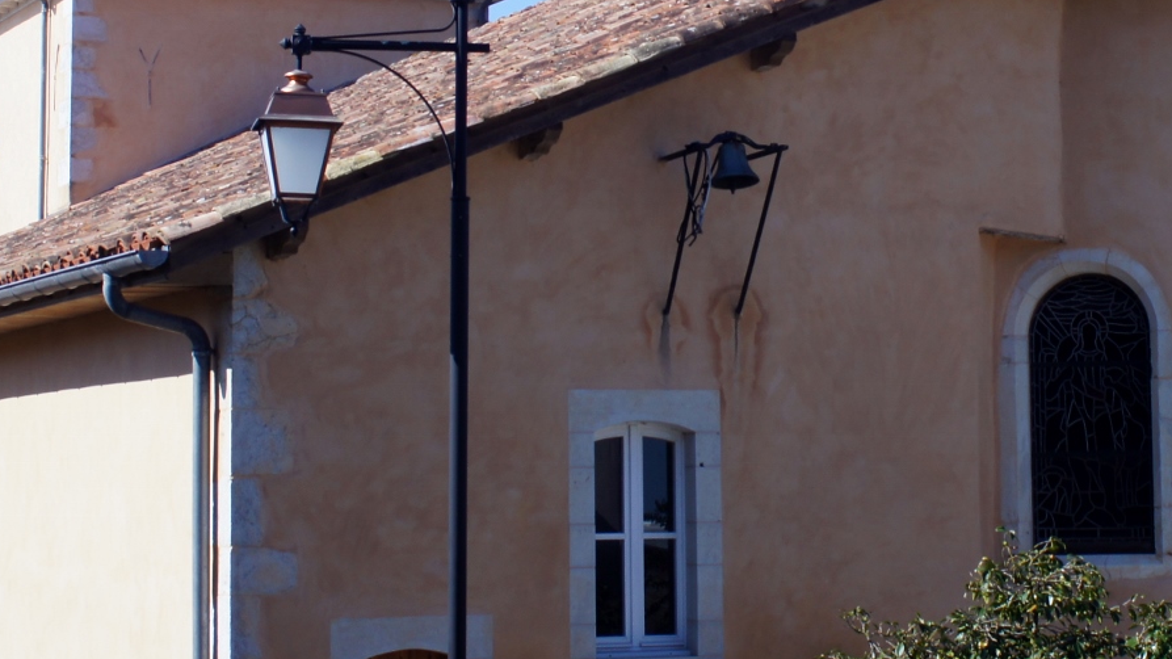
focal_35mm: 96
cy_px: 78
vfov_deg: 12.5
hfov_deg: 22.2
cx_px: 757
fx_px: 2983
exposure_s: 1/125
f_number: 10
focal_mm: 30
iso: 100
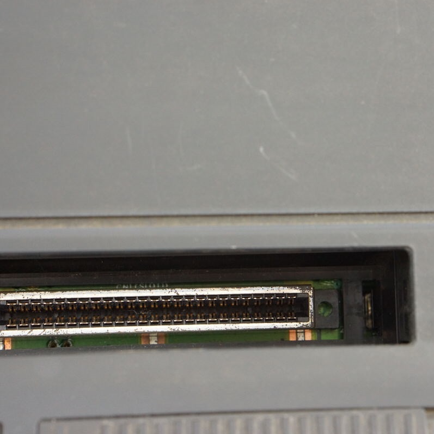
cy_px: 217
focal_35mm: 96
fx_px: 1362
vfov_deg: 18.1
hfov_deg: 18.1
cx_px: 283
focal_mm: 50
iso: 1600
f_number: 6.3
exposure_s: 1/25
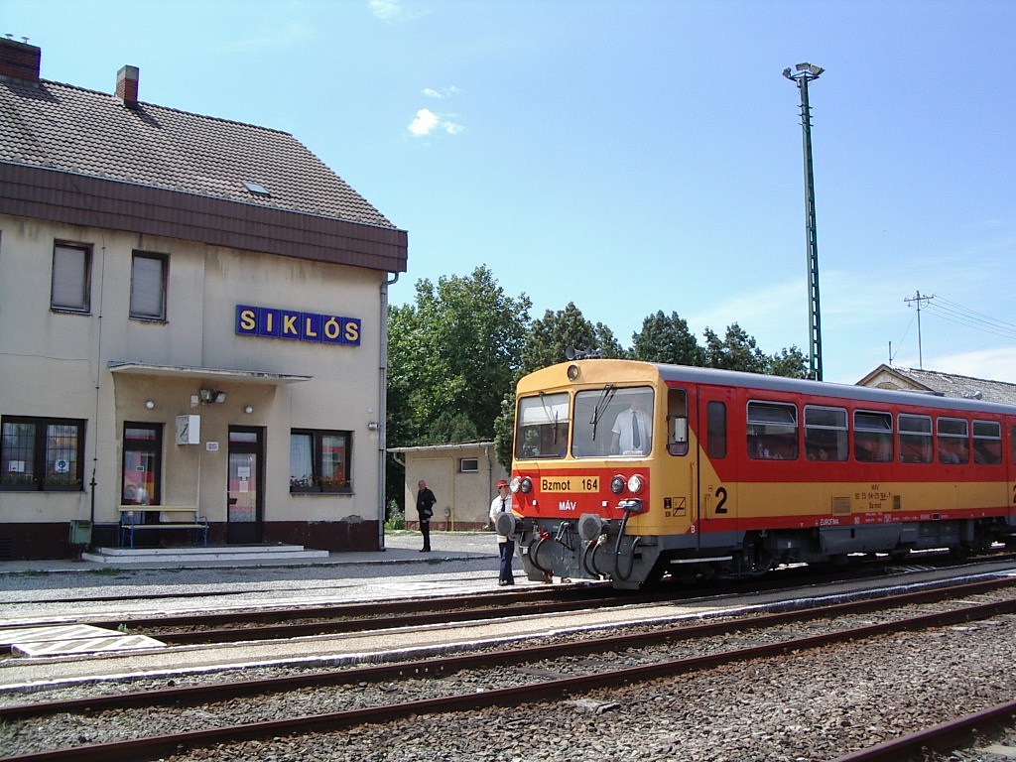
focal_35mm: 38
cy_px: 381
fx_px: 1115
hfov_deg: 49.0
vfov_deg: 37.7
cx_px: 508
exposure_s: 1/250
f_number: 4.8
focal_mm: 5.8
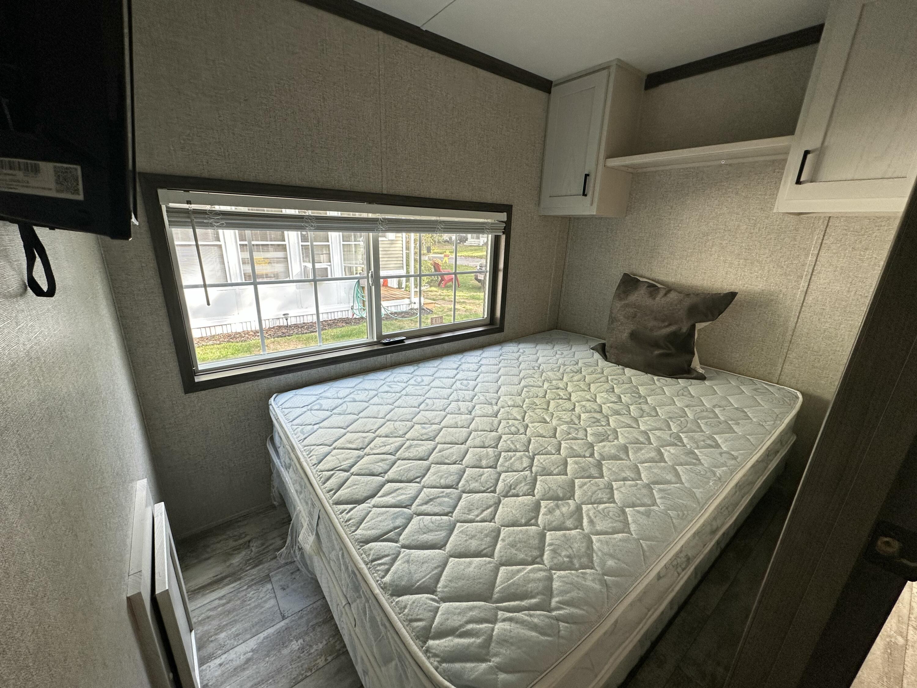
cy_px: 344
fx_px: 371
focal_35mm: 14
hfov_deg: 102.1
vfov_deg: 85.7
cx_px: 458
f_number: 2.2
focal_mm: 2.22
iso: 100
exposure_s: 1/99
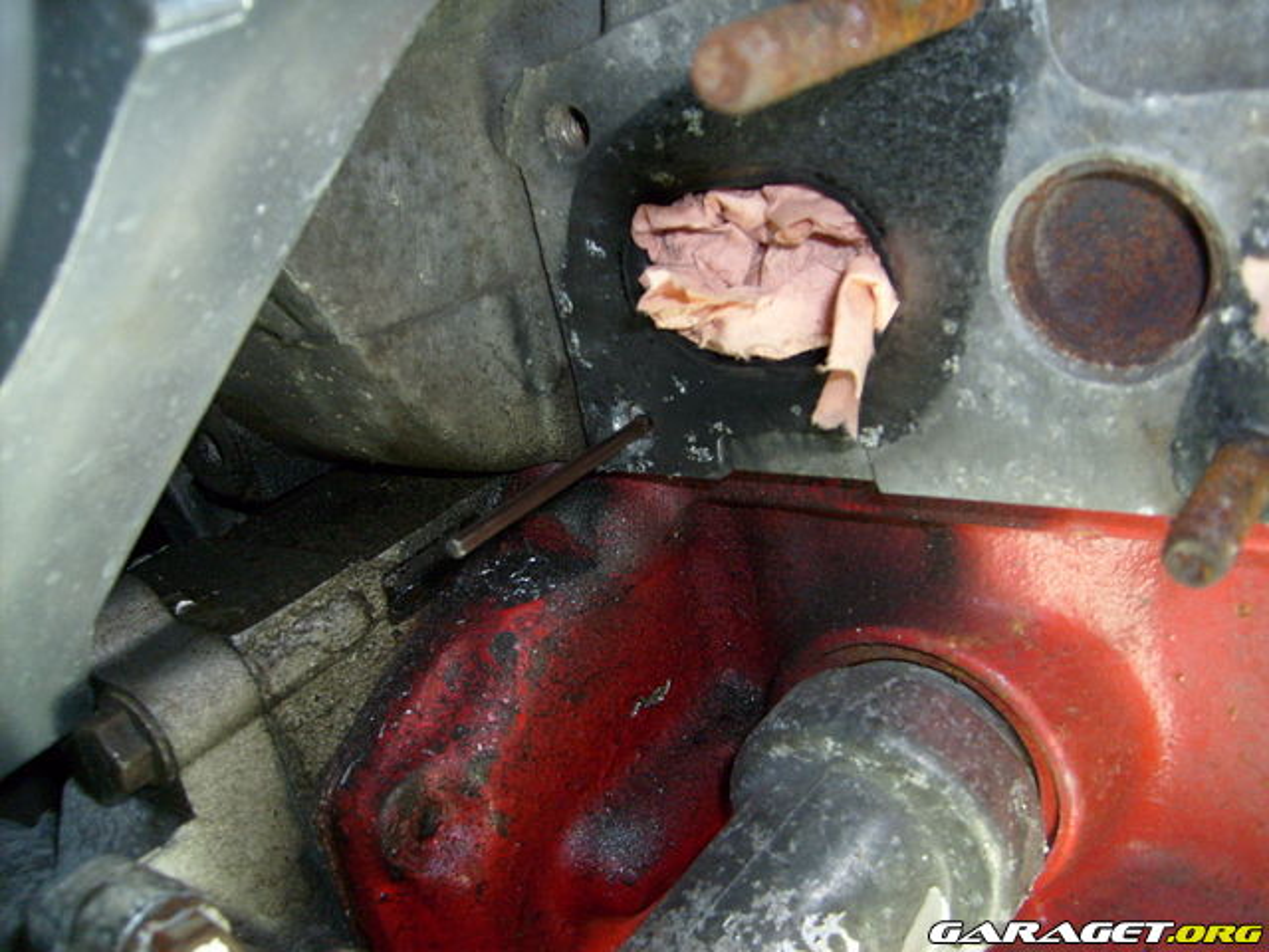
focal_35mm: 35
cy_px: 476
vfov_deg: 40.7
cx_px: 634
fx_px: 1283
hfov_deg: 52.6
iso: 100
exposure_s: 1/45
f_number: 2.8
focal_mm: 5.8
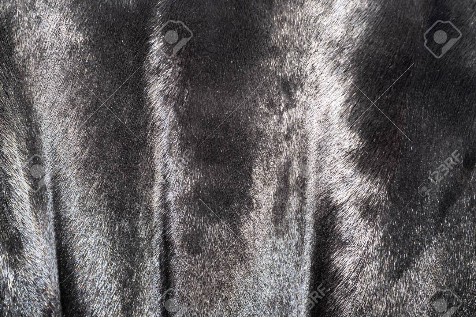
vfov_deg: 27.0
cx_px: 238
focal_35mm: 50
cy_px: 158
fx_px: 661
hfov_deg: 39.6
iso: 100
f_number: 10
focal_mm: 50
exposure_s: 1/160
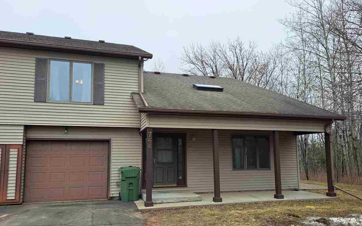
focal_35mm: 26
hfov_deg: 70.4
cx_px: 180
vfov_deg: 47.4
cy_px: 134
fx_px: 257
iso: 50
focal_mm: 5.23
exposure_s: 1/766
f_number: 1.8
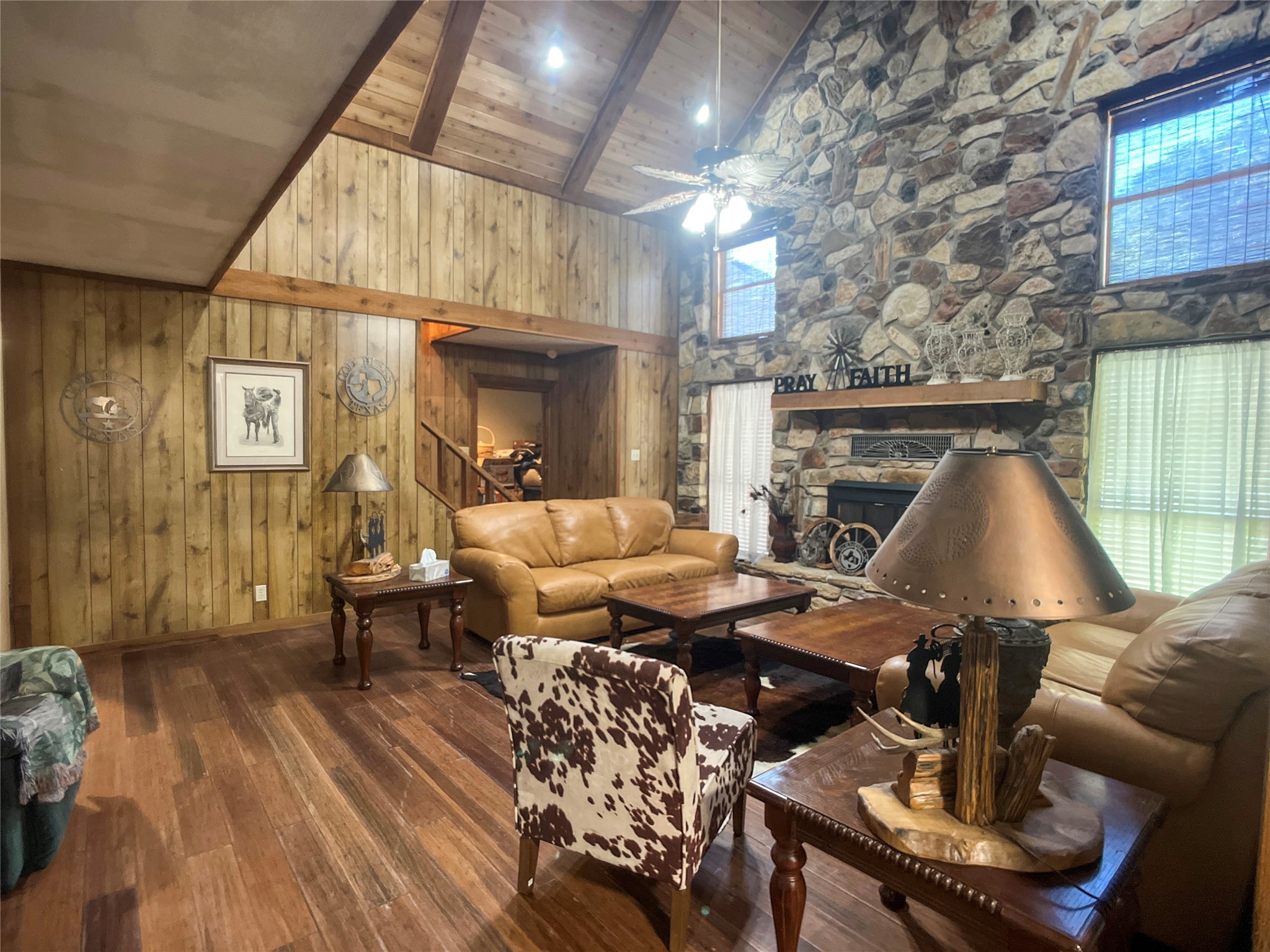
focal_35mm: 26
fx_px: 954
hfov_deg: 67.3
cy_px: 476
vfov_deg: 53.1
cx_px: 635
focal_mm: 5.7
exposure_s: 1/40
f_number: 1.5
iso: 400
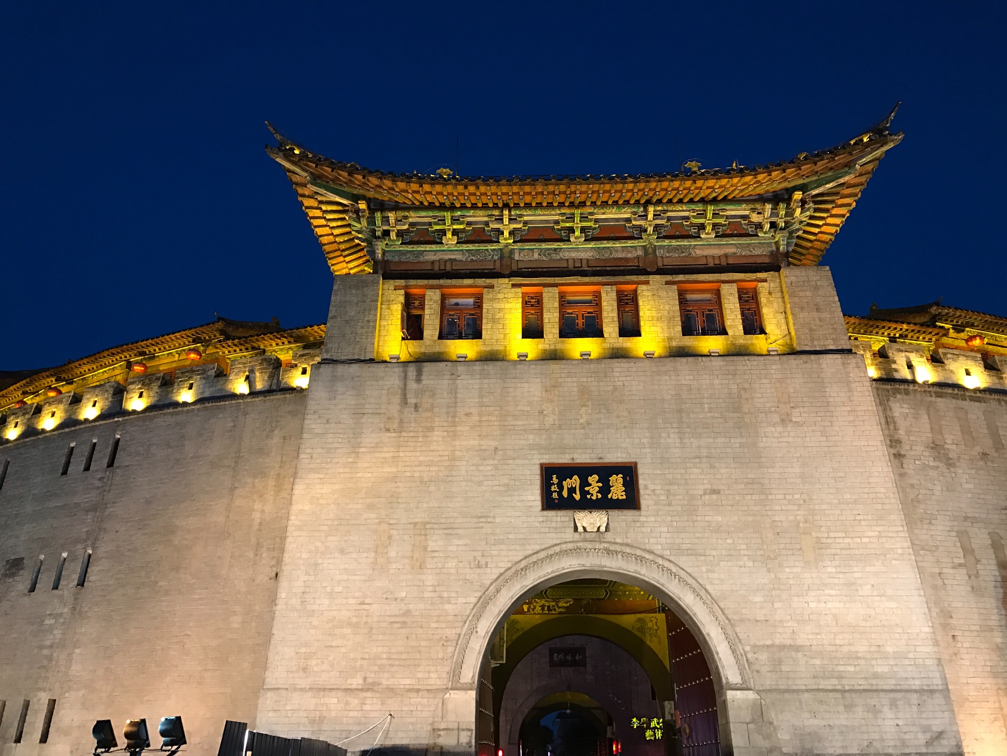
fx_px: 815
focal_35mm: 28
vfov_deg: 49.7
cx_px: 504
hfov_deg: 63.4
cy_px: 378
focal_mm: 3.99
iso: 64
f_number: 1.8
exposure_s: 1/17
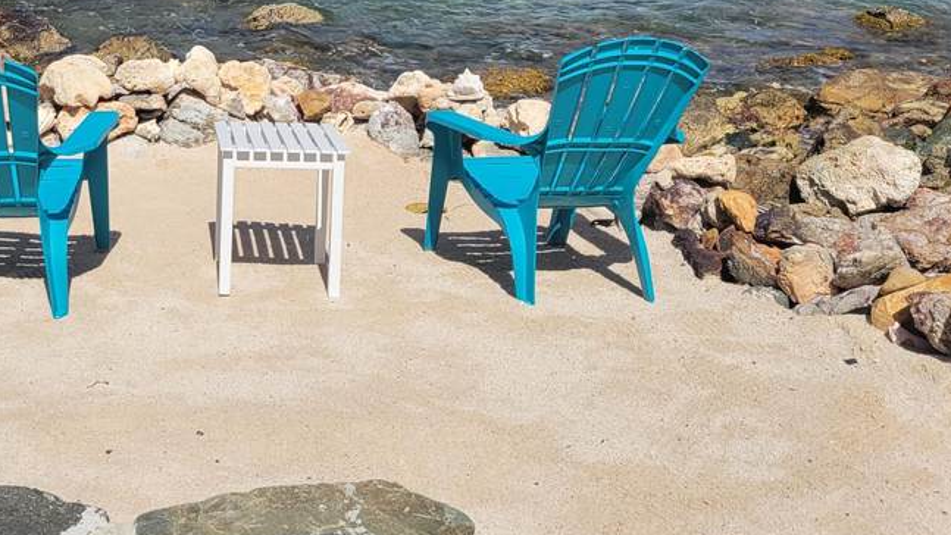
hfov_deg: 35.7
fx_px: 1412
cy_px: -41
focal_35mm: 56
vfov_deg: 20.5
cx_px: 157
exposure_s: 1/4469
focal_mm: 5.4
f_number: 1.8
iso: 40
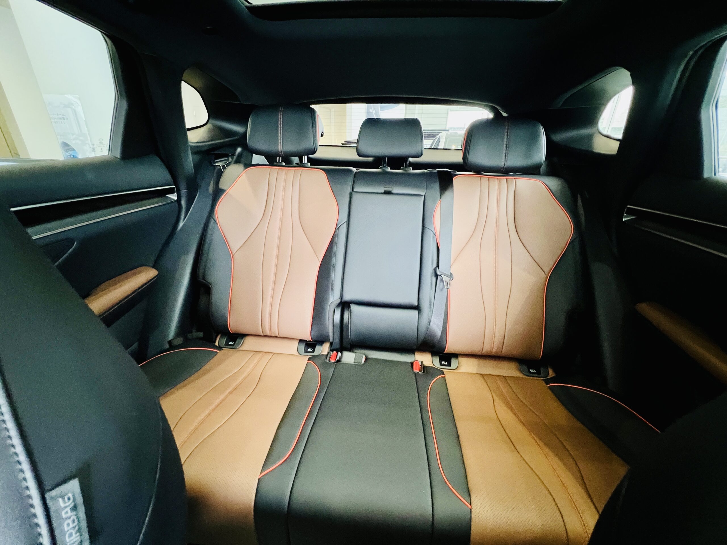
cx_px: 364
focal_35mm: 13
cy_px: 272
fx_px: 273
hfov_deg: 106.2
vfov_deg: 89.9
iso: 500
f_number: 1.8
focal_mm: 1.57
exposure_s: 1/52
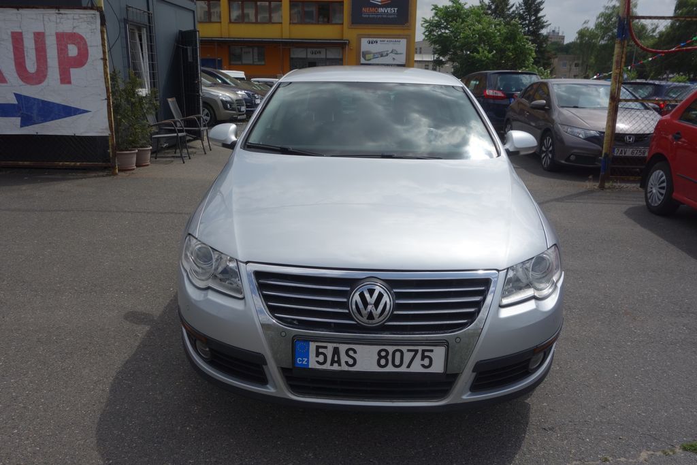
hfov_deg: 65.5
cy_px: 232
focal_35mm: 28
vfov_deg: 46.4
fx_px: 542
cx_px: 348
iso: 125
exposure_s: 1/800
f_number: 6.3
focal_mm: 10.4
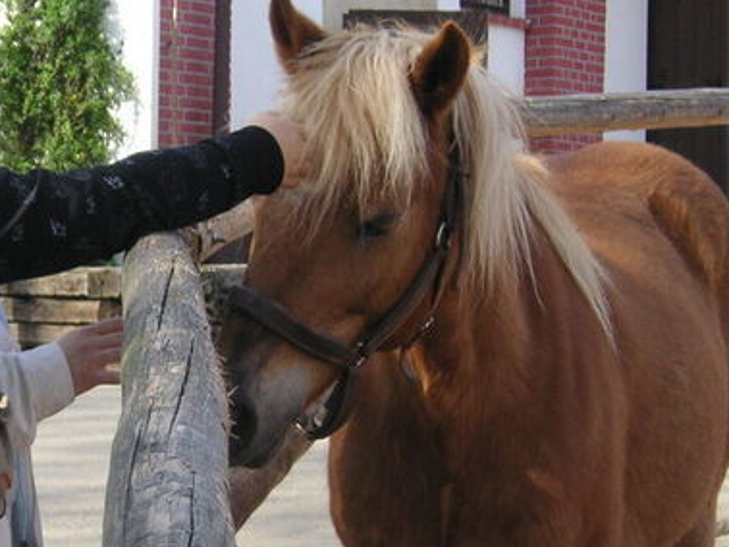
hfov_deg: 15.1
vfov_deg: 11.5
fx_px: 2718
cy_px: 283
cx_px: 69
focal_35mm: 129
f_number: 3.9
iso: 50
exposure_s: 1/180
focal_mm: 10.2
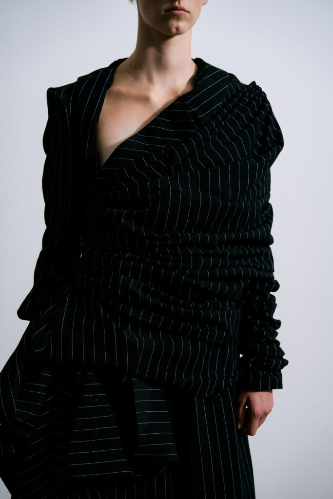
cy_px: 250
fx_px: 763
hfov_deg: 24.6
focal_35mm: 55
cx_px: 166
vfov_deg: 36.2
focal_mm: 55
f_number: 4
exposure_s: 1/200
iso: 400
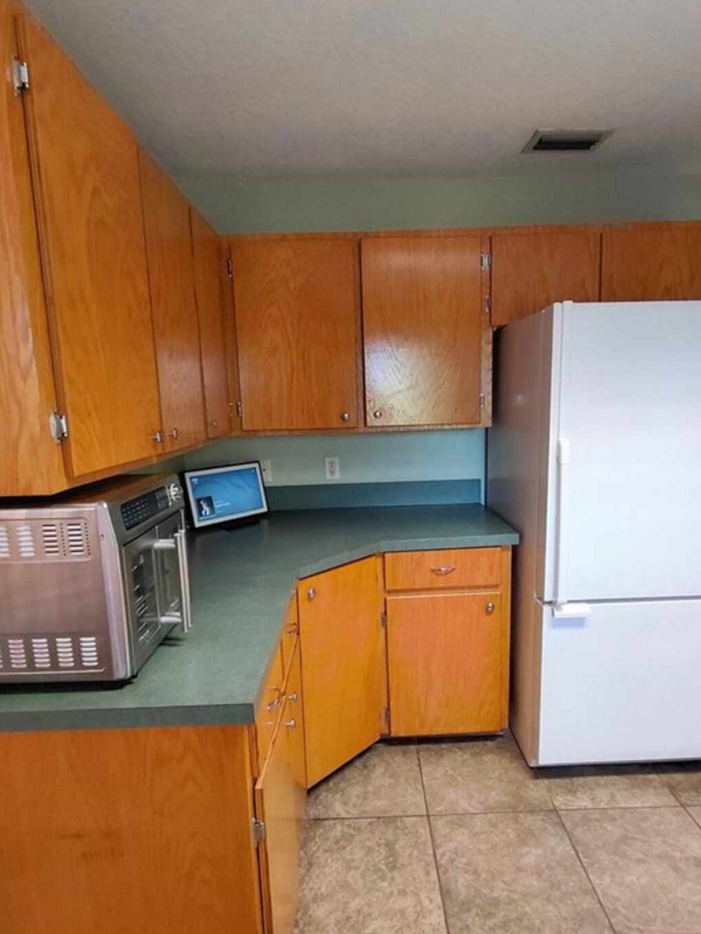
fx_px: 540
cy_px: 480
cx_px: 352
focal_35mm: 20
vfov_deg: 81.7
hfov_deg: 66.0
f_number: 2.2
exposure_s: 1/60
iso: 250
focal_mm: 1.64
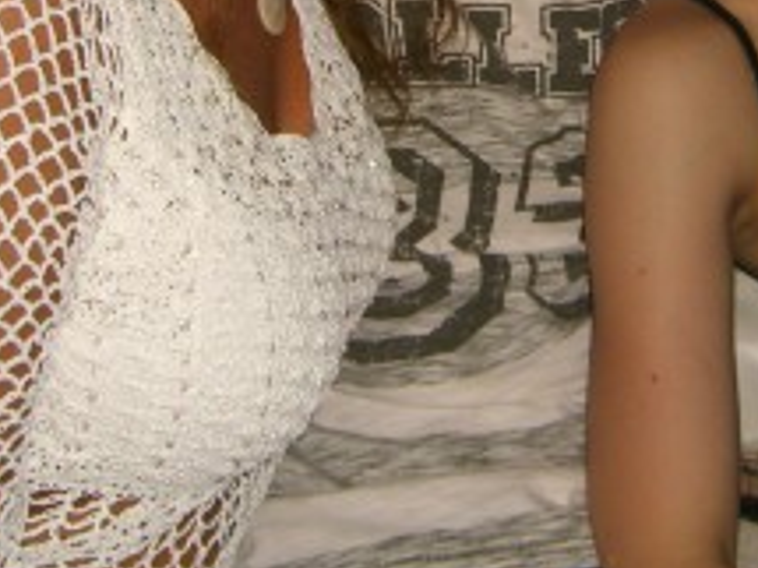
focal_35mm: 106
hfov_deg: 18.5
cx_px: 554
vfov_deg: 13.6
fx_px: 2320
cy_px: -85
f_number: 2.8
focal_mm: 7.9
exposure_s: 1/60
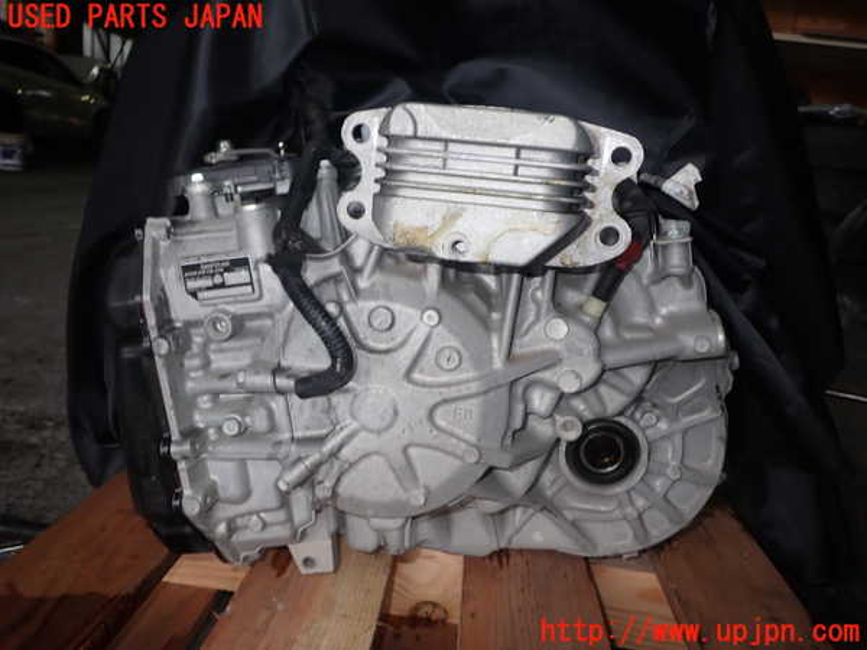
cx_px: 434
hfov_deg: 63.4
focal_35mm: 28
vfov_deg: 49.7
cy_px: 325
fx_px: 701
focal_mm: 5.05
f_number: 6.3
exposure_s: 1/30
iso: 100
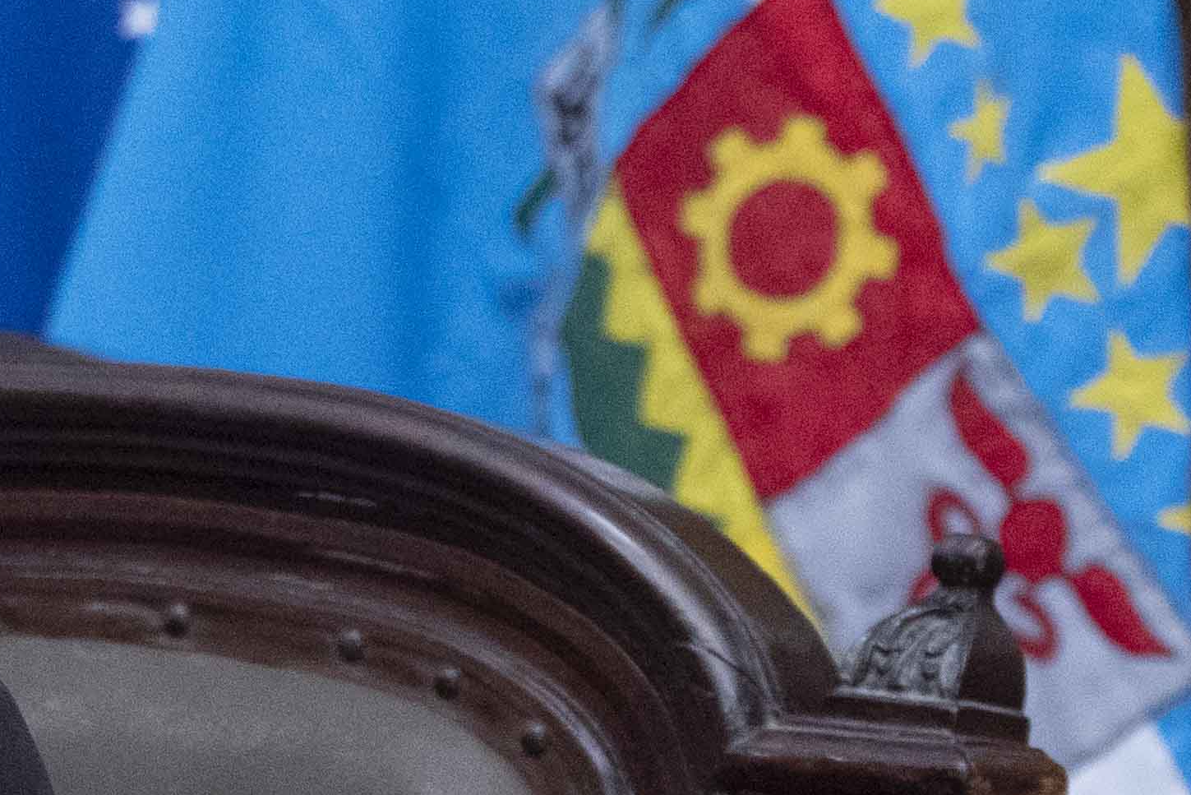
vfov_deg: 5.6
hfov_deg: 8.1
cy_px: 875
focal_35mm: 245
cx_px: -1039
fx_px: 8107
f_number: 6
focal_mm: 59
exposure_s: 1/200
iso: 8000
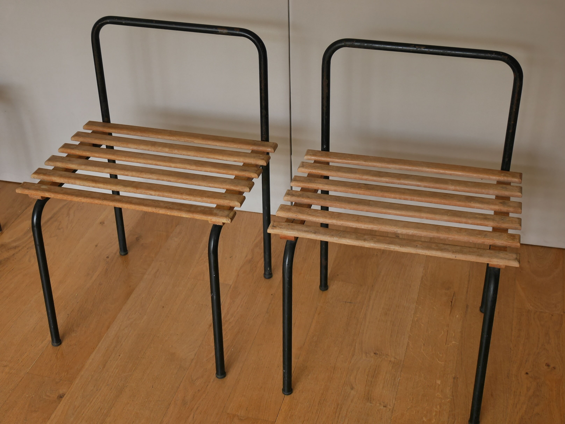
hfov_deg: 36.8
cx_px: 282
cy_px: 212
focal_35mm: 52
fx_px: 849
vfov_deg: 28.0
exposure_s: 1/60
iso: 400
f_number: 5.3
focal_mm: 26
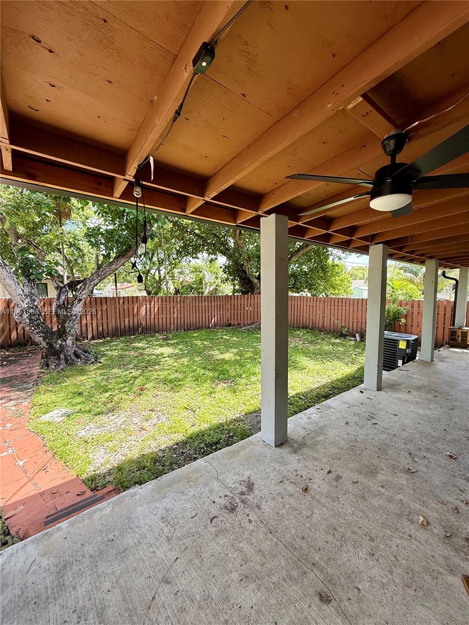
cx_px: 234
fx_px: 253
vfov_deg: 102.1
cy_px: 312
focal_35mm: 14
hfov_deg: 85.7
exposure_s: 1/255
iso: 64
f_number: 2.2
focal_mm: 2.22
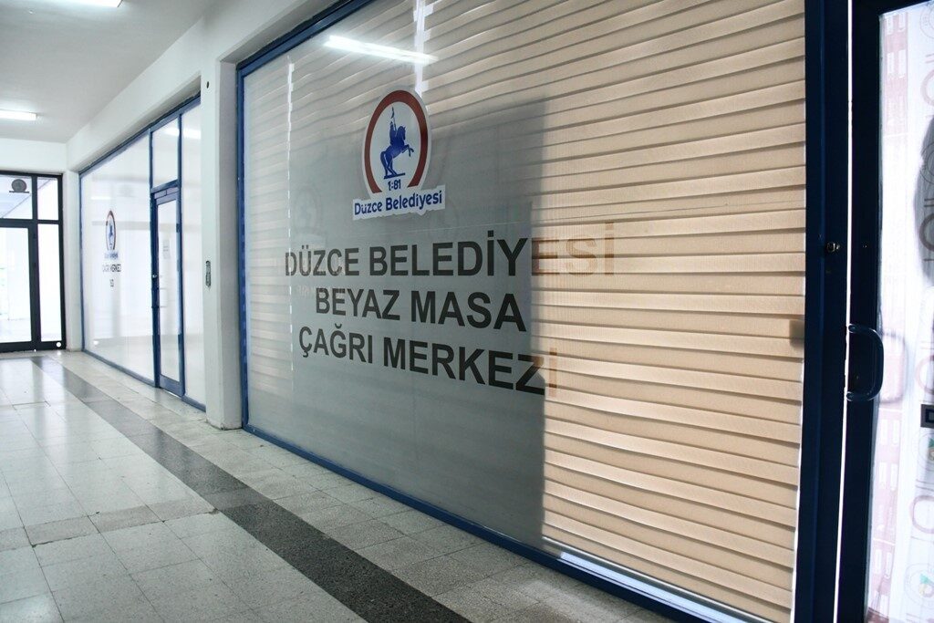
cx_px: 467
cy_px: 312
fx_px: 701
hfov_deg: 67.4
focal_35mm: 27
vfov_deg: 47.9
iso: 2500
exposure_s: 1/25
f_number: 4.5
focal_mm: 18
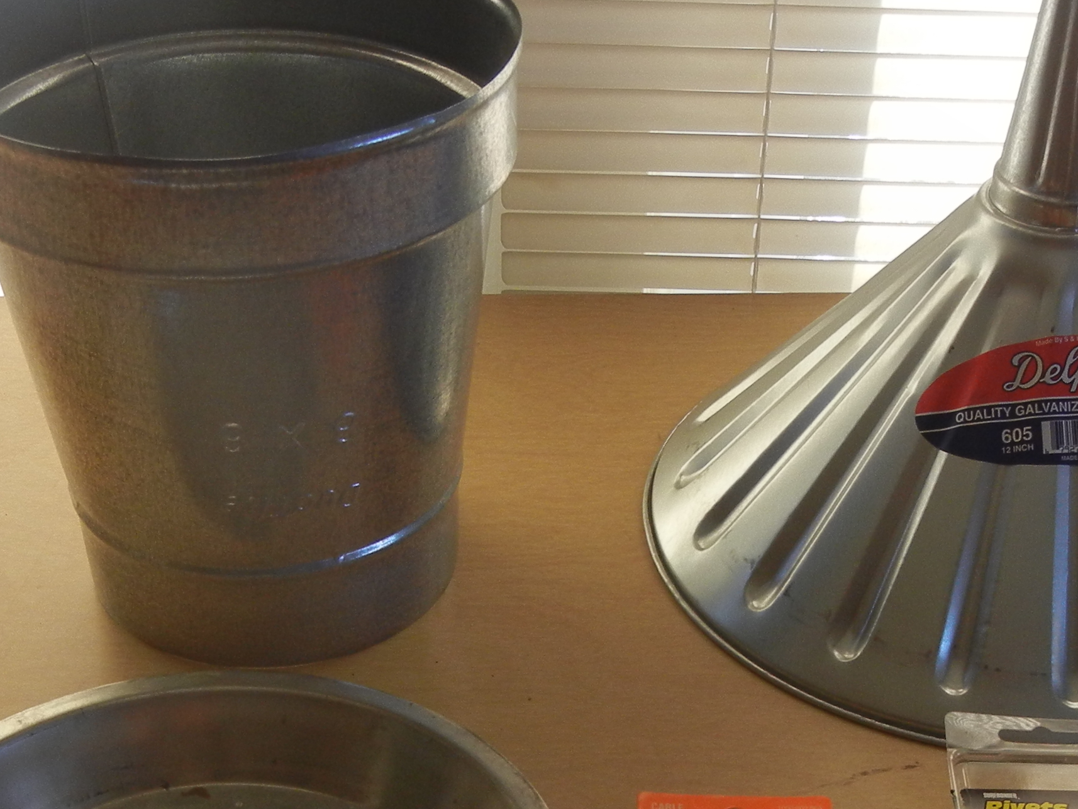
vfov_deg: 20.6
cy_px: 739
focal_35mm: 70
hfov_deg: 27.8
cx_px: 590
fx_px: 2180
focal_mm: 5.4
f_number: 3.5
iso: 160
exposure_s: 1/75.4
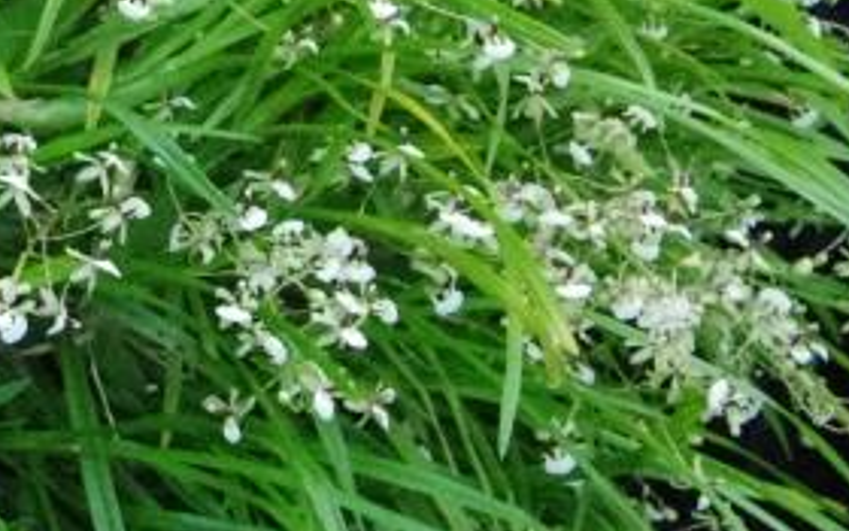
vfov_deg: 7.1
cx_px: -424
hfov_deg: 11.1
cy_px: -209
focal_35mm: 182
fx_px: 4211
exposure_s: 1/125
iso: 12800
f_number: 8
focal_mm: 32.5
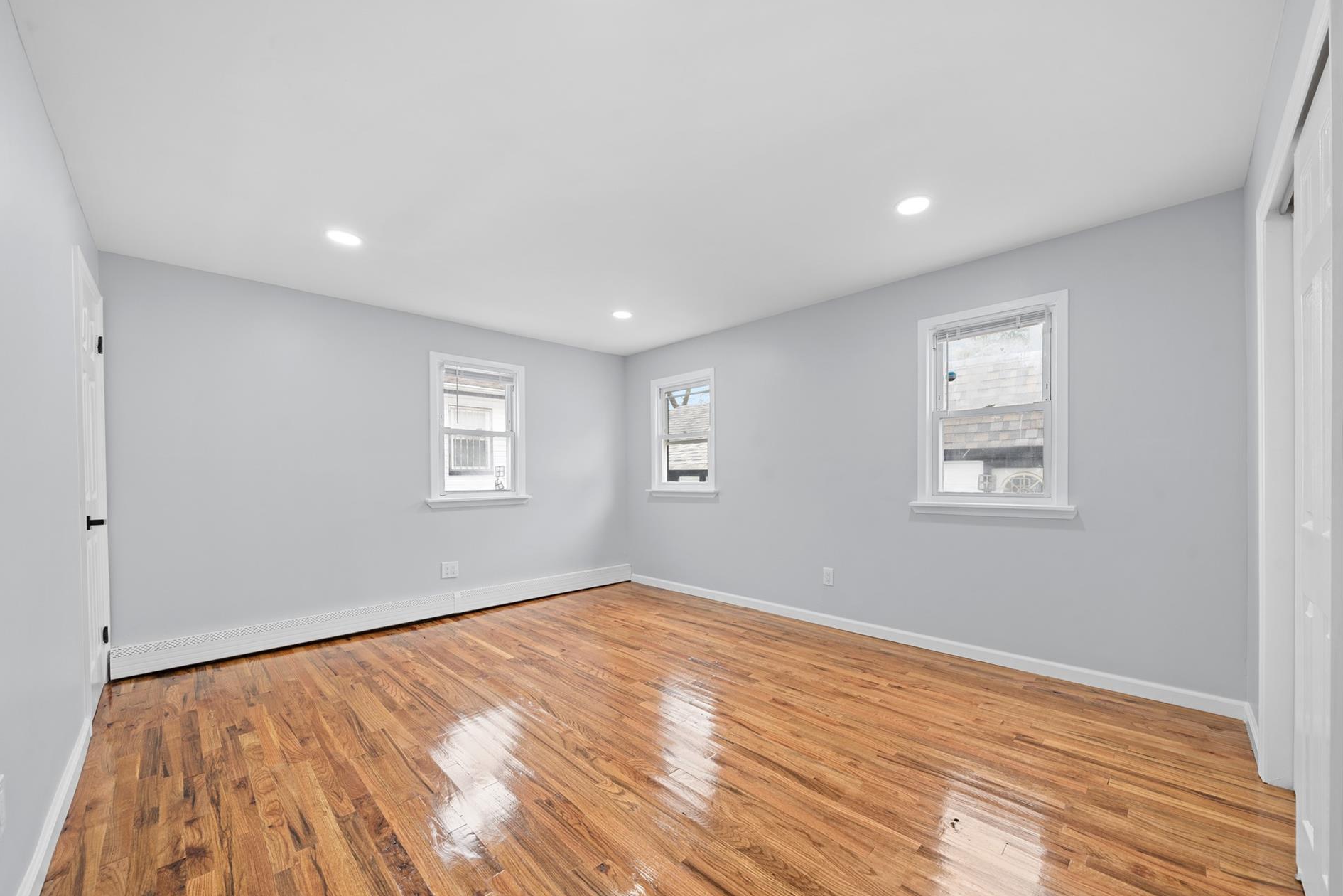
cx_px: 703
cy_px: 472
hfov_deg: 108.2
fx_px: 485
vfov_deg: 85.3
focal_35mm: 13
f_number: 8
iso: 250
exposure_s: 1/4
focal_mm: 12
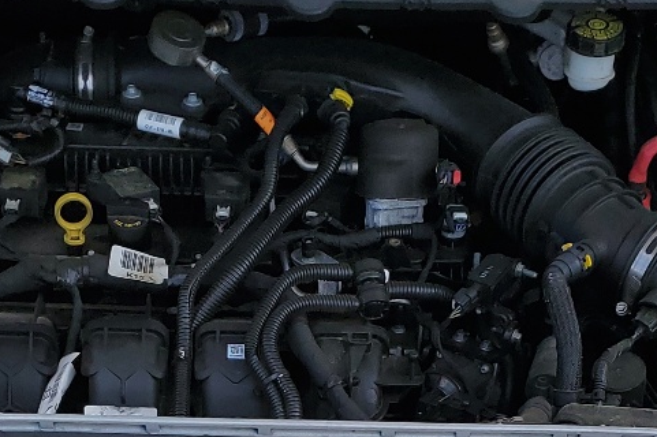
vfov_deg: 14.3
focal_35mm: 90
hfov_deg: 22.6
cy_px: 636
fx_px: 1641
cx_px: 324
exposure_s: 1/2500
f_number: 1.5
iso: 50
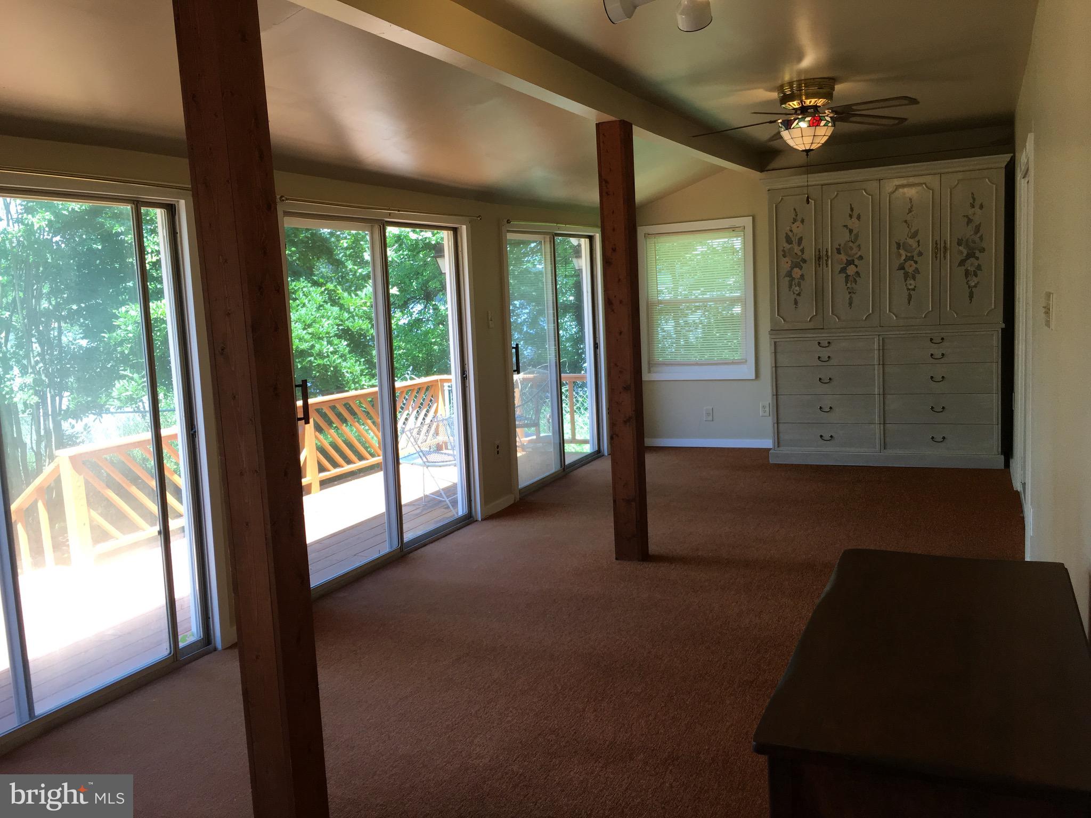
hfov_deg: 61.7
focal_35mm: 29
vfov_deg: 48.2
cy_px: 409
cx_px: 546
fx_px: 914
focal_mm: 4.15
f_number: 2.2
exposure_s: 1/120
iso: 40
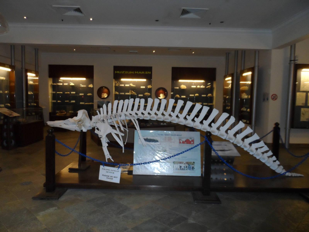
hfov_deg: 71.6
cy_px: 116
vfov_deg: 56.8
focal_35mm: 24
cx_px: 154
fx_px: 214
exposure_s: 1/30
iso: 320
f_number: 3.2
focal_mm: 4
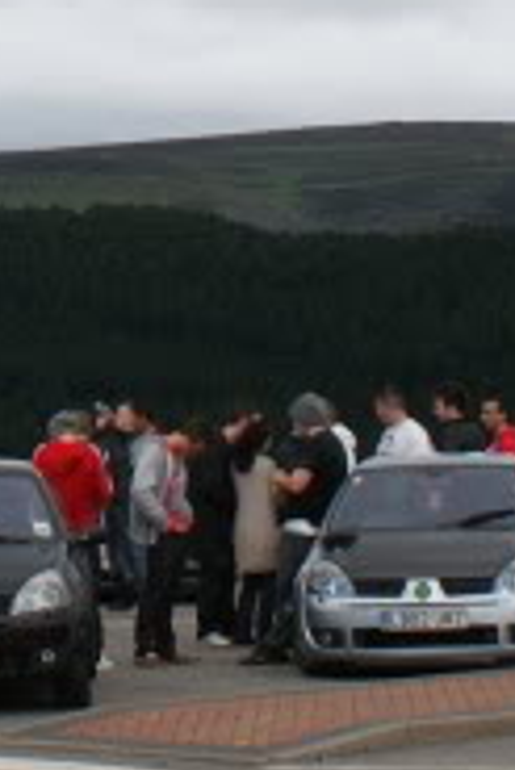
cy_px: -266
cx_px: -371
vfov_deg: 10.0
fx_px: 4283
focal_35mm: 200
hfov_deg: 6.7
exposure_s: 1/80
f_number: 9
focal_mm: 24
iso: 100
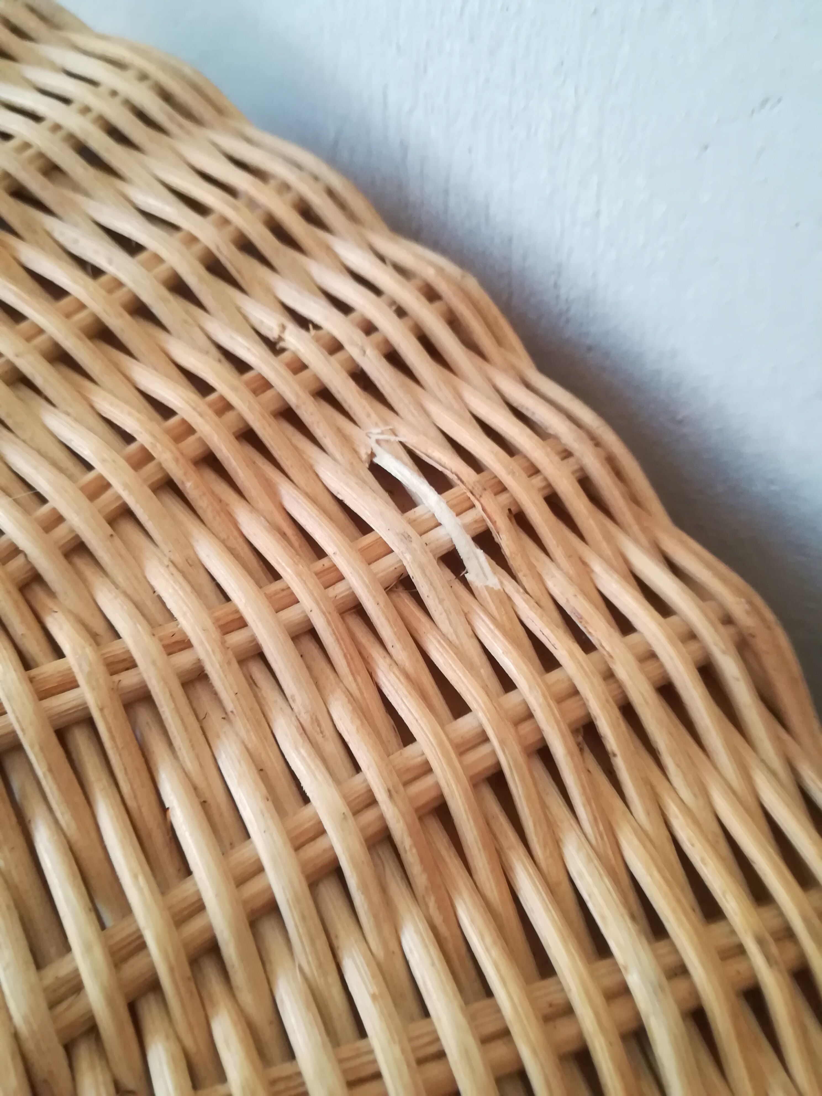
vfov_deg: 67.3
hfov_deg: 53.1
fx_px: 823
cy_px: 548
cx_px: 411
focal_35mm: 26
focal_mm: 3.83
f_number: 2.2
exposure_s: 1/24
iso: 320
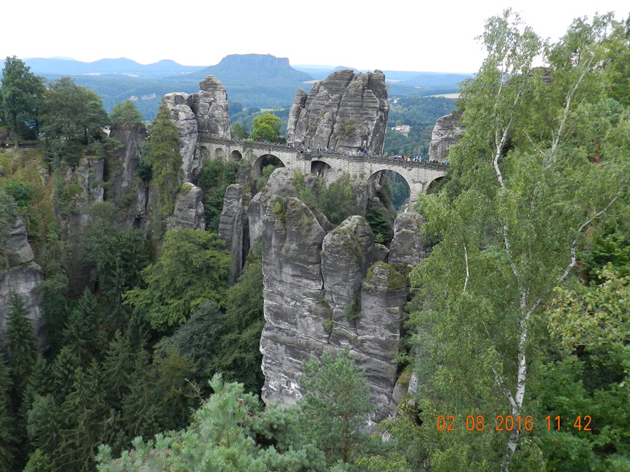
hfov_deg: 63.4
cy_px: 236
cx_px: 315
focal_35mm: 28
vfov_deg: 49.7
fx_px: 510
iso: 160
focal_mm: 5
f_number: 3.6
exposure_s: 1/125
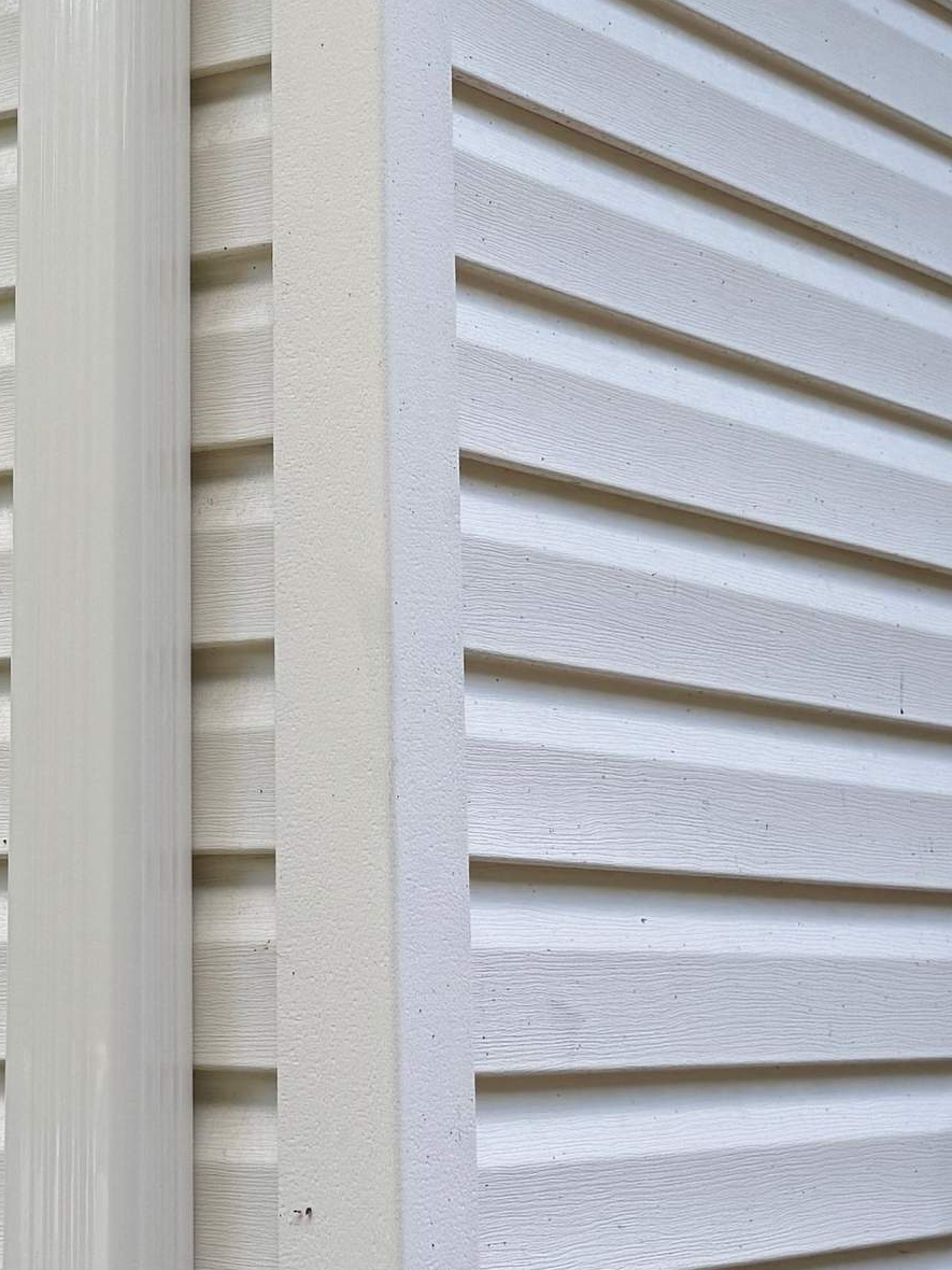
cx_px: 153
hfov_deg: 17.8
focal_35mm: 82
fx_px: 3007
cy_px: 235
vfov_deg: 23.5
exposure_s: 1/430
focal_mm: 6.76
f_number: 1.78
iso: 80
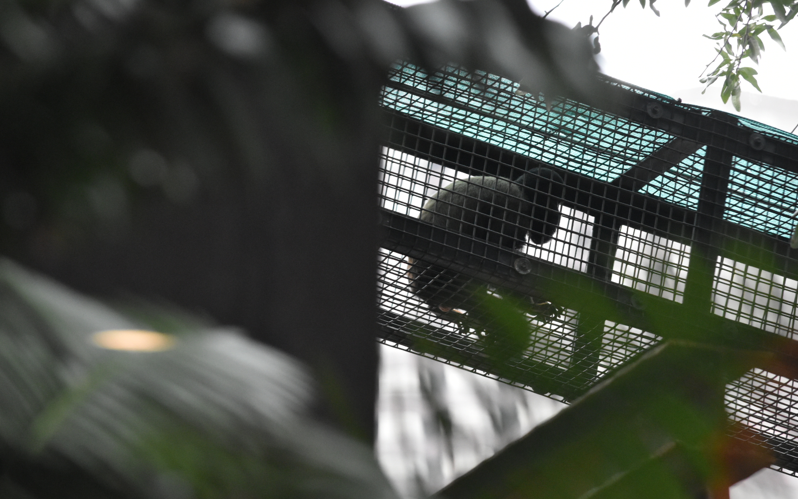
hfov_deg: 8.0
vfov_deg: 5.0
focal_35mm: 261
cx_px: 399
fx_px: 5676
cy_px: 261
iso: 3200
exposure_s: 1/320
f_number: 6.3
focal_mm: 170
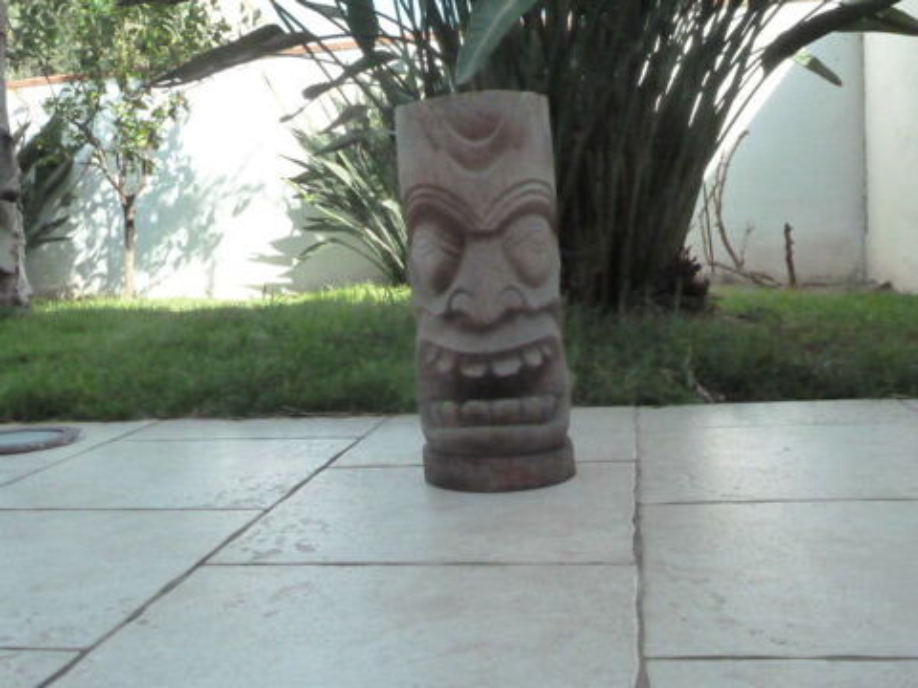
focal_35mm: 40
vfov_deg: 36.0
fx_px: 1061
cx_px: 459
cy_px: 344
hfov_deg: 46.8
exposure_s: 1/640
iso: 1600
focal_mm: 6.5
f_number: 6.3
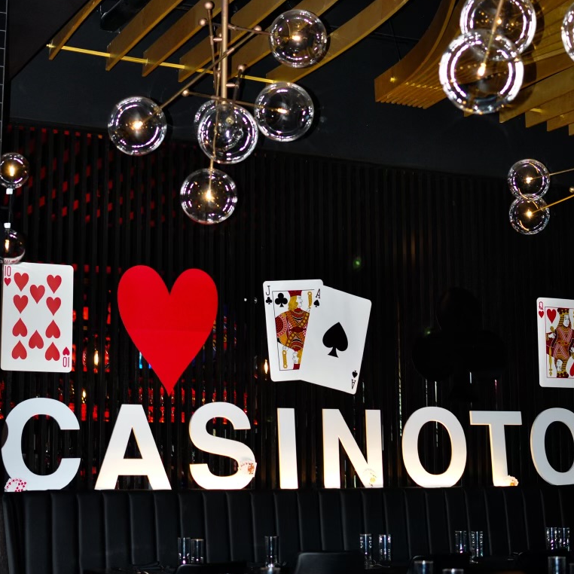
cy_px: 231
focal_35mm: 68
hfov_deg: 25.5
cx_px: 285
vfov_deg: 25.4
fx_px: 1269
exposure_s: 1/60
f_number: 2.8
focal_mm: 35
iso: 800
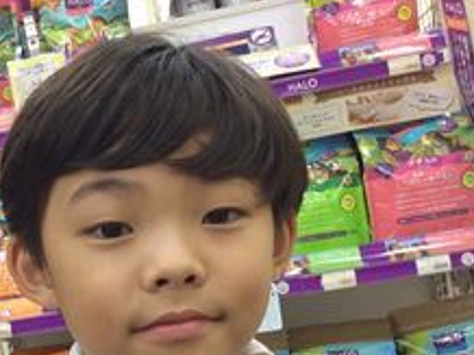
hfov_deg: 21.5
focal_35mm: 88
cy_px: 325
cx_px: 2
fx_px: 1204
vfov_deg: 16.5
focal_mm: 3.3
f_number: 2.4
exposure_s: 1/24
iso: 50
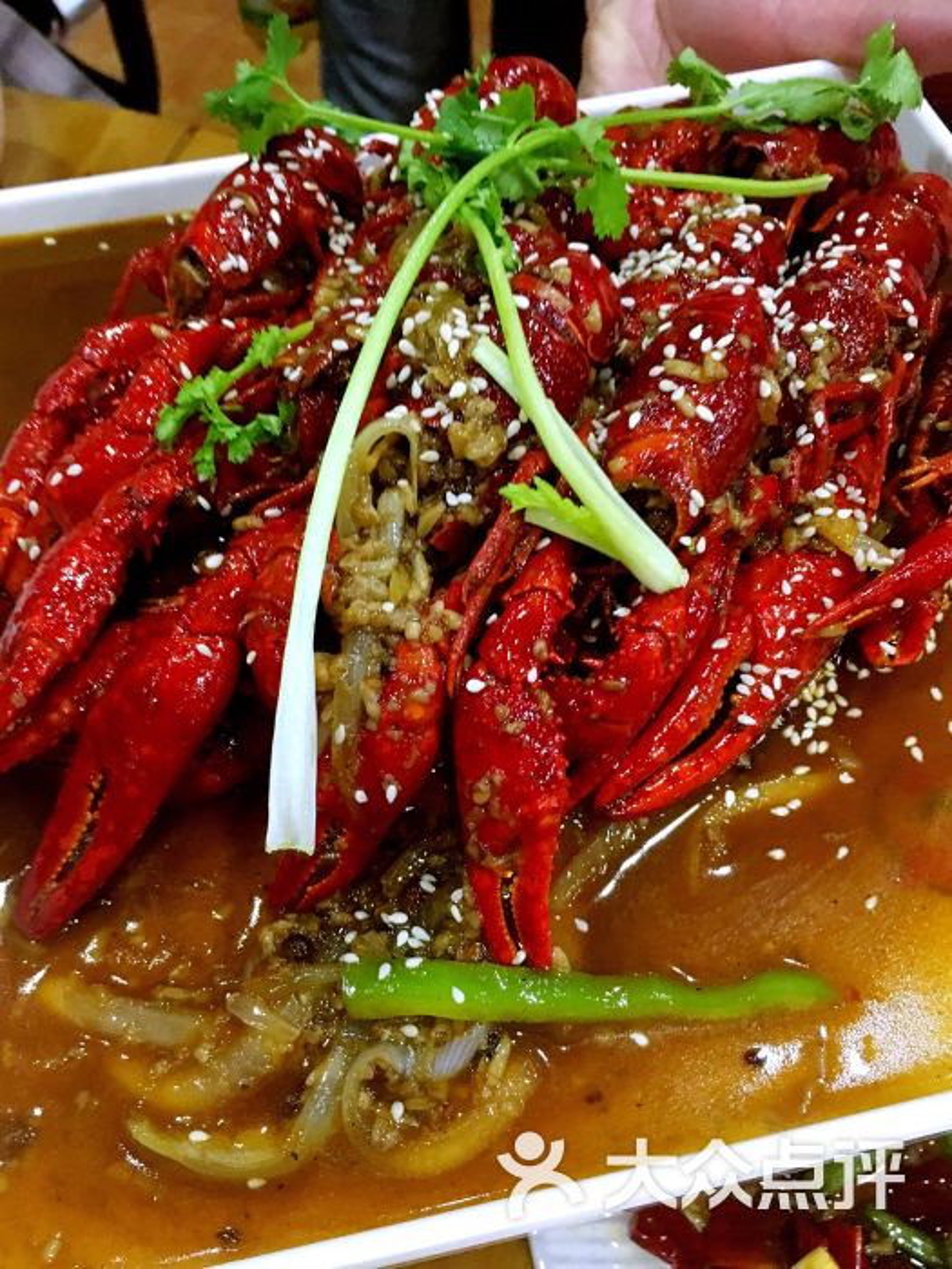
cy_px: 634
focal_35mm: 29
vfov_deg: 61.7
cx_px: 476
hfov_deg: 48.2
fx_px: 1063
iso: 200
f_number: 2.2
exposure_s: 1/17
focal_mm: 4.15
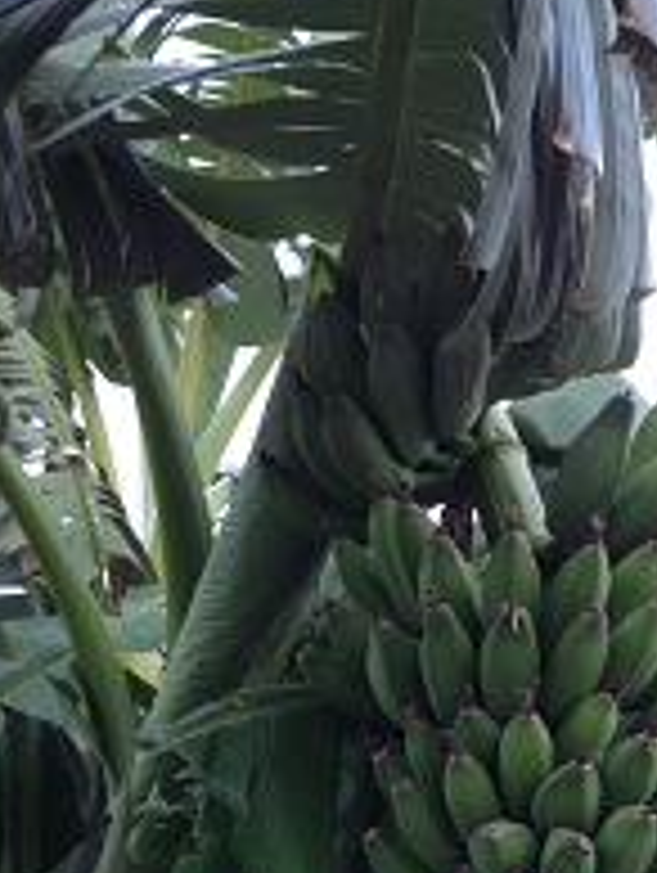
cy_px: 828
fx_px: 1818
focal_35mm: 72
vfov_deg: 25.9
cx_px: 554
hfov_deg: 20.2
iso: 50
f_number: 2.4
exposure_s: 1/60
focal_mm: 4.28
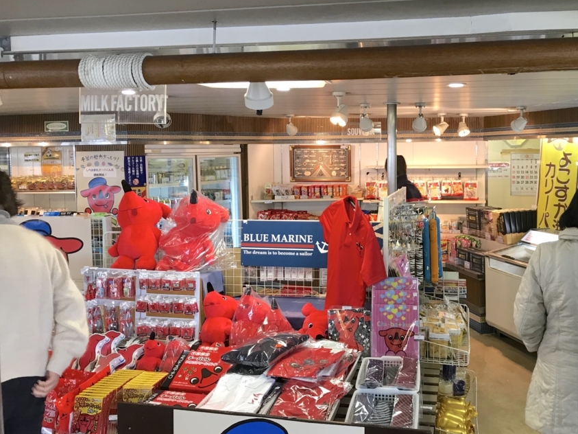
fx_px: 568
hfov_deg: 53.5
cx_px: 350
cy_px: 176
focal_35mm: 34
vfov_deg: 41.6
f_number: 1.8
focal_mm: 3.99
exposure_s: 1/20
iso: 40
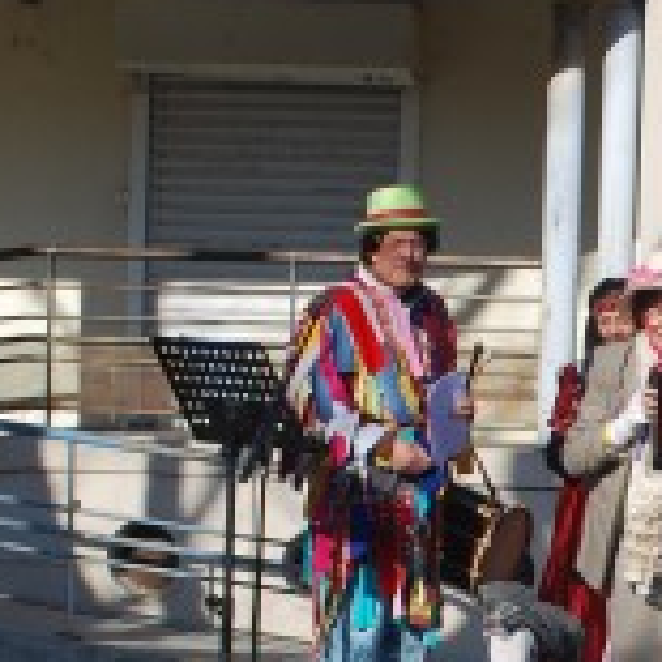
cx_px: 730
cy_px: 596
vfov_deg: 14.9
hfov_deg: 14.7
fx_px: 2510
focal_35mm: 116
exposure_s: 1/250
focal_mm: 22
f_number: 8
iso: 100
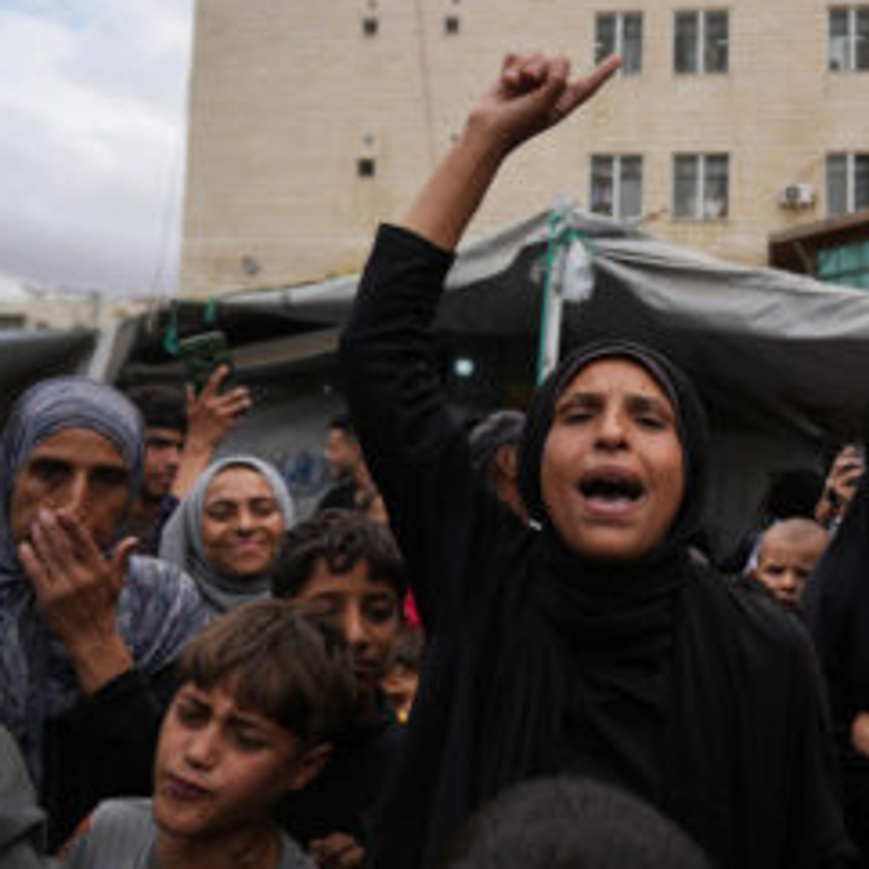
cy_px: 422
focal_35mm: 33
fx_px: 937
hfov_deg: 48.3
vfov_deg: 49.7
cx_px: 624
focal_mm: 24
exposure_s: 1/1000
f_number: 4
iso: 100
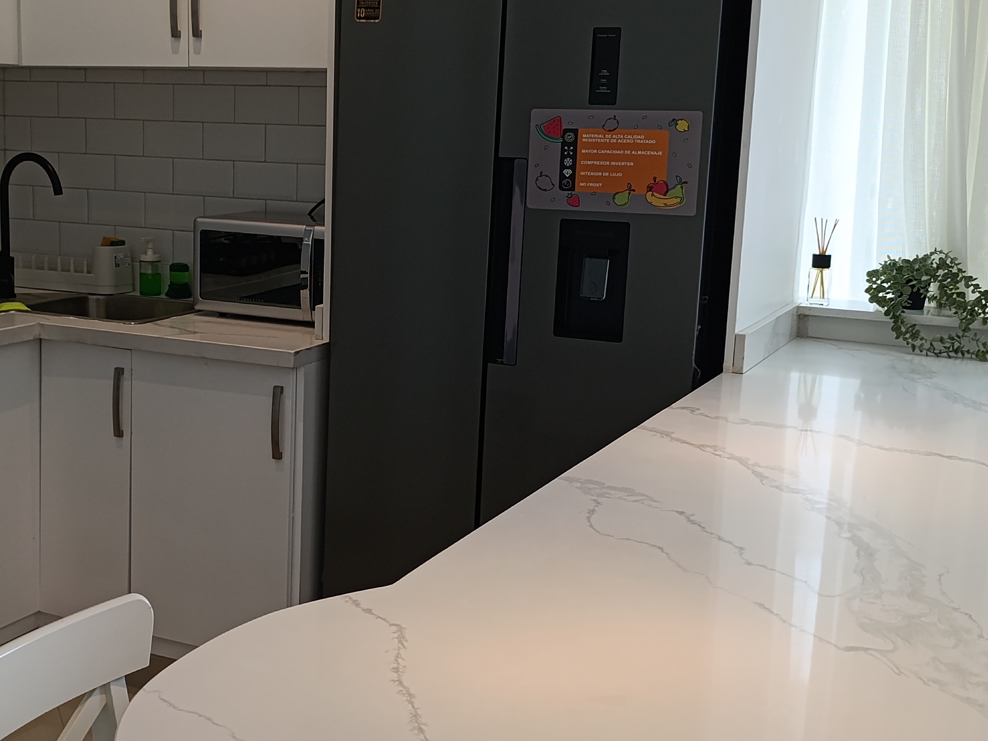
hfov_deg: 39.2
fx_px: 1370
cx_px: 338
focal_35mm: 48
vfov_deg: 30.3
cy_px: 364
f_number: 1.6
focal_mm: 6.14
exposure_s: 1/100
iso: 200
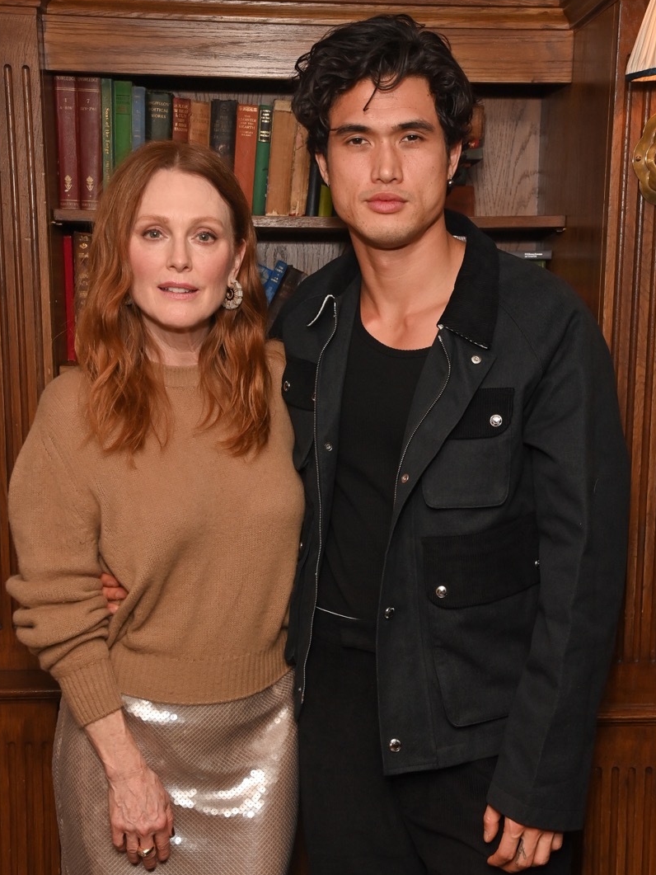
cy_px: 458
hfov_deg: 29.1
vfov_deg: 38.2
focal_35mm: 50
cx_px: 327
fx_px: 1263
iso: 1250
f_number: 8
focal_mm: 46
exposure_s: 1/160
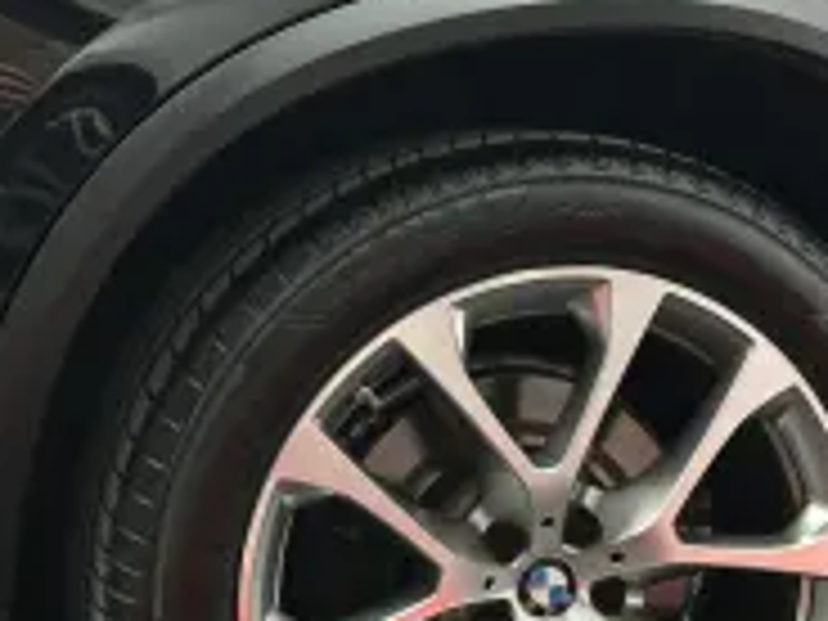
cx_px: 567
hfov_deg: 20.8
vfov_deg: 15.6
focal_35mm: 94
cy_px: 540
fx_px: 2248
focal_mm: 6.86
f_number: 1.78
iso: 200
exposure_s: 1/60
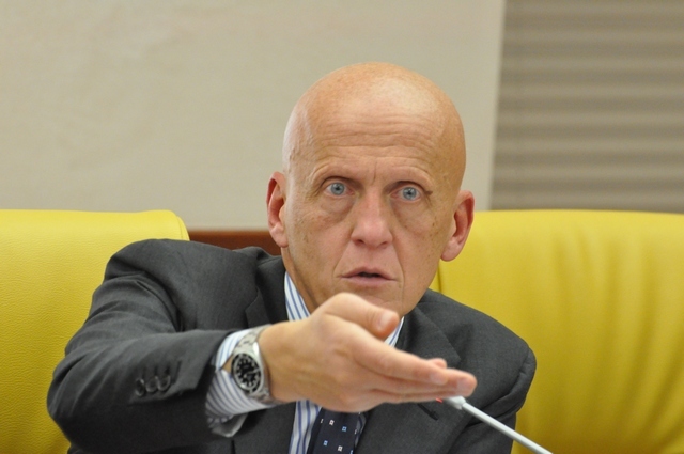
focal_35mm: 450
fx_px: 8539
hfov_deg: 4.6
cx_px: 342
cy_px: 227
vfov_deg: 3.0
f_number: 5.6
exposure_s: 1/50
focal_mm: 300
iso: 3200
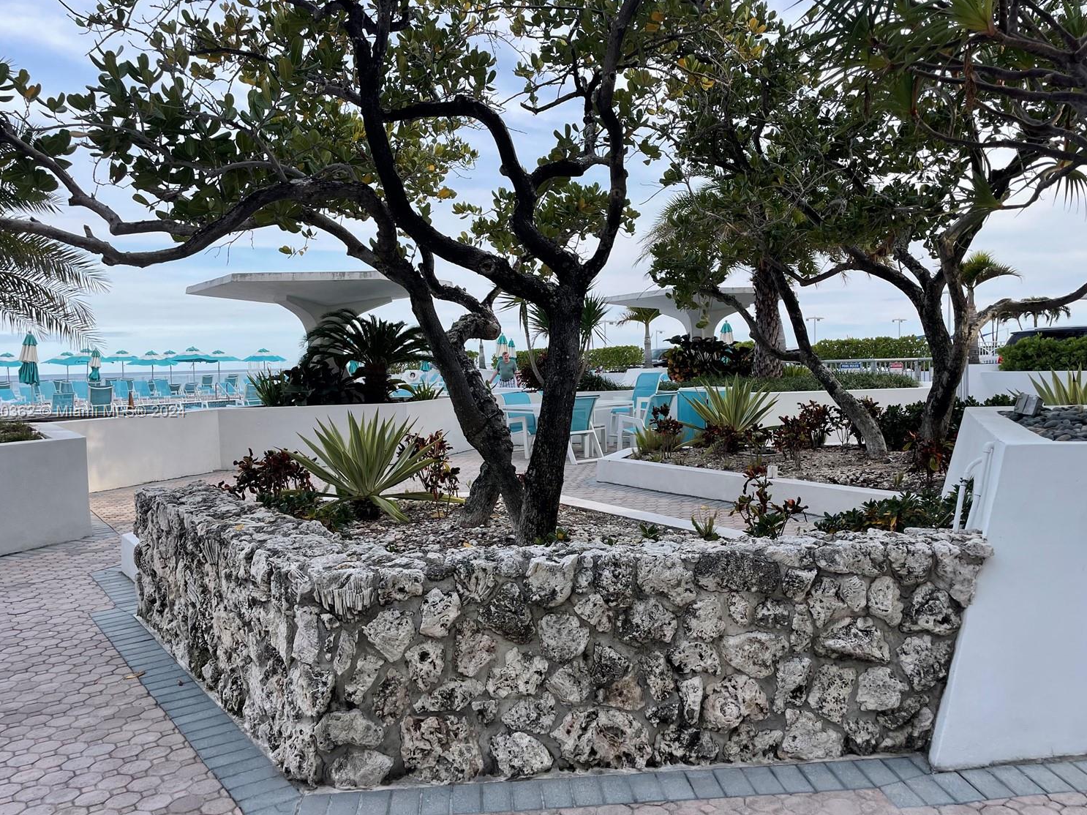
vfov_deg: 49.7
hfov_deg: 63.5
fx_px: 879
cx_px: 537
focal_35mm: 28
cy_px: 413
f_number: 1.6
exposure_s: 1/796
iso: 32
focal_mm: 4.2
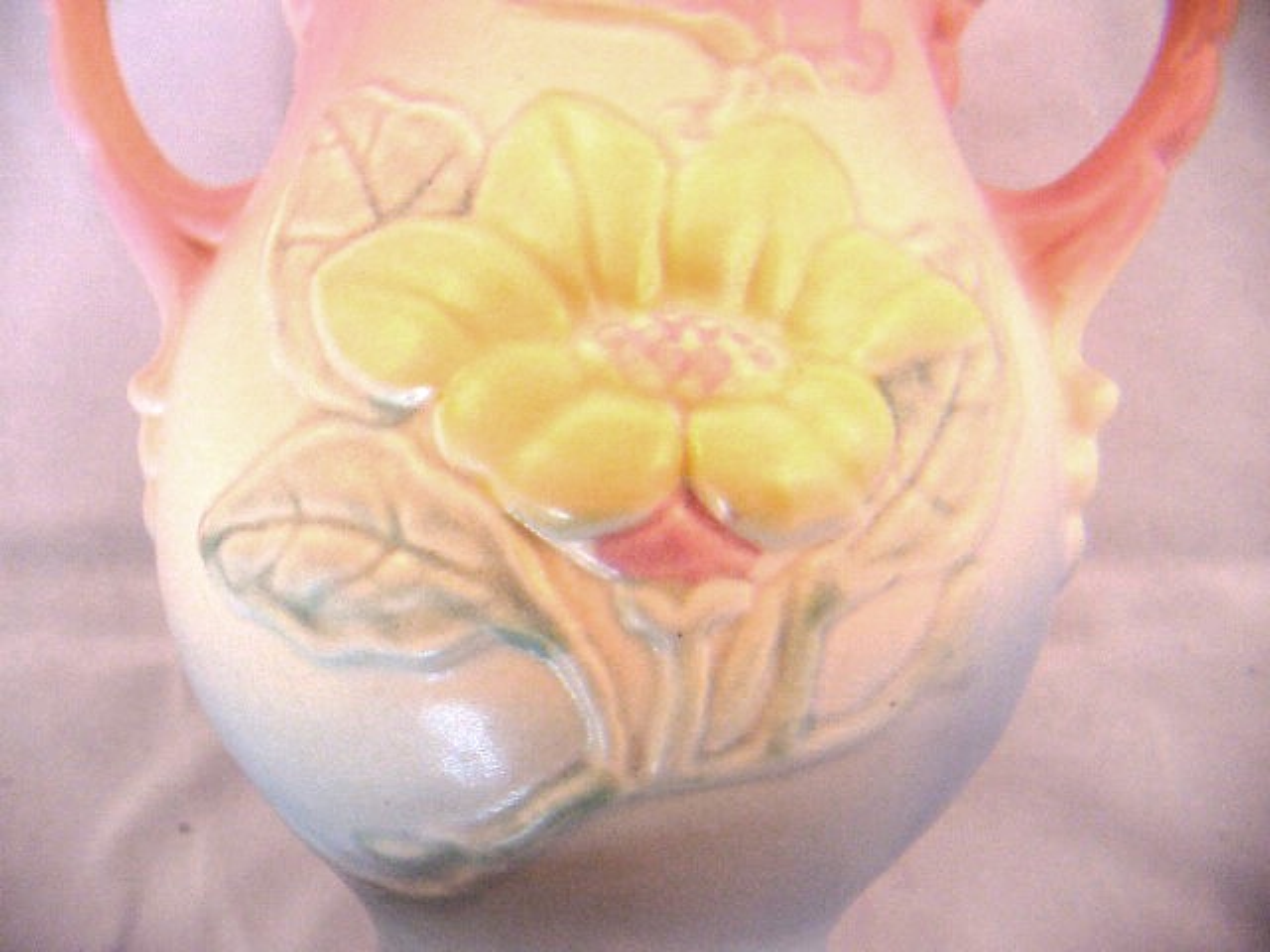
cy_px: 476
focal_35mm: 37
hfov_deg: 50.1
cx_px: 635
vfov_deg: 38.7
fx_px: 1357
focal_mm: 6.1
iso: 100
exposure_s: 1/50
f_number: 2.8
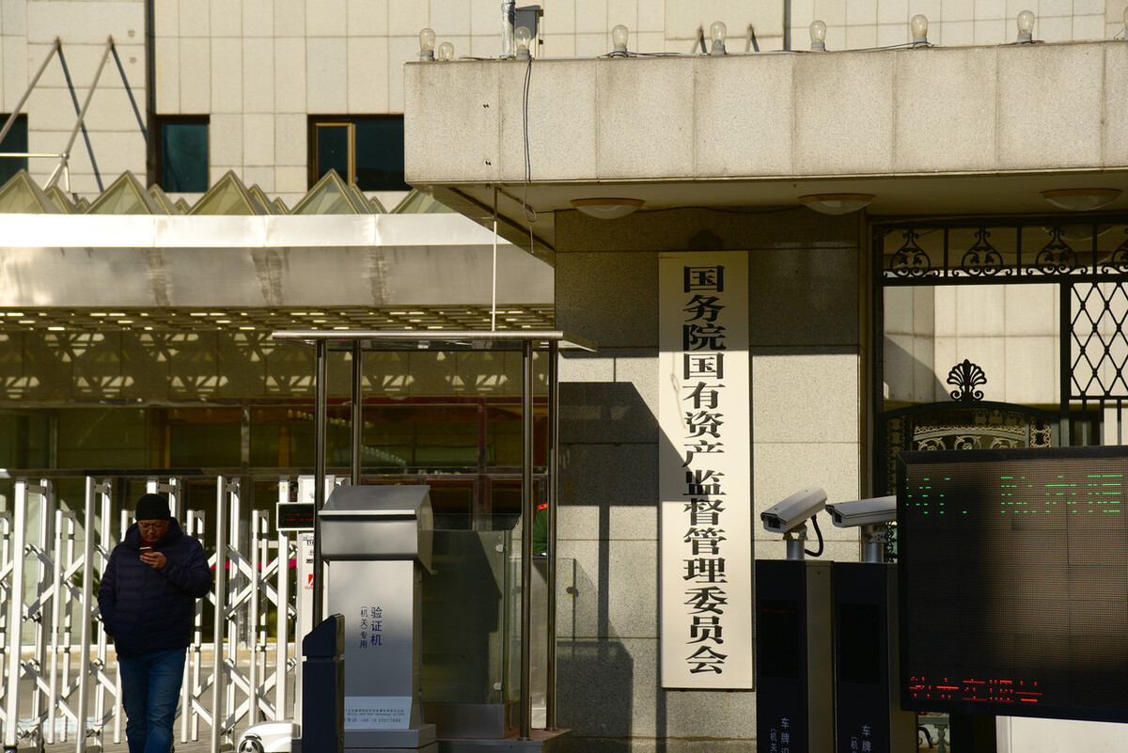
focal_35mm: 120
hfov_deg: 17.1
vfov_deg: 11.4
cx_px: 564
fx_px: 3761
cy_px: 376
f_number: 6.3
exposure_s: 1/1600
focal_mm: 120
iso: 200
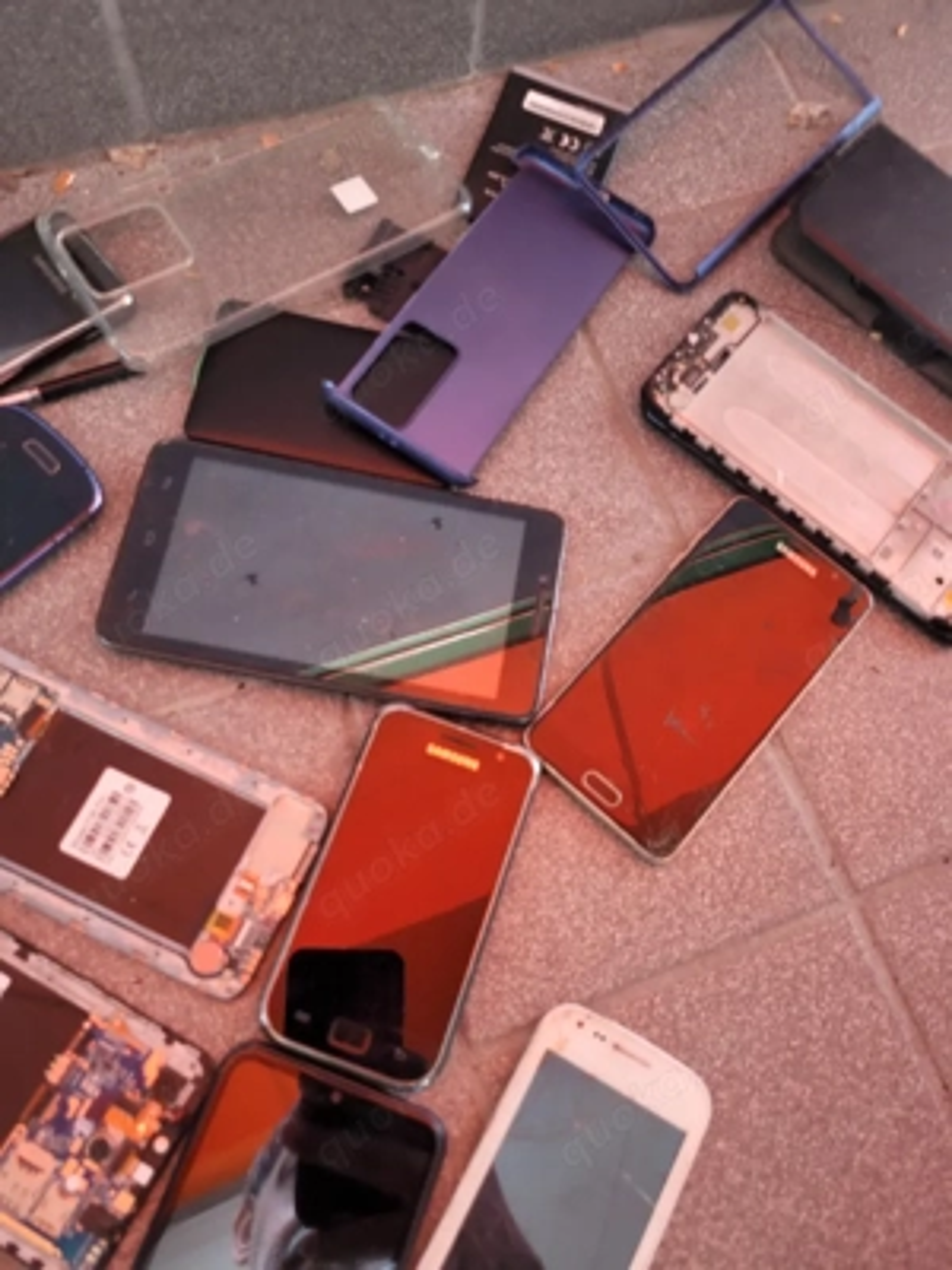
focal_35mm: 26
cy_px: 635
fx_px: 953
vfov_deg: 67.3
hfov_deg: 53.1
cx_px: 476
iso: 50
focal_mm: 5.4
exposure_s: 1/100
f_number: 1.8
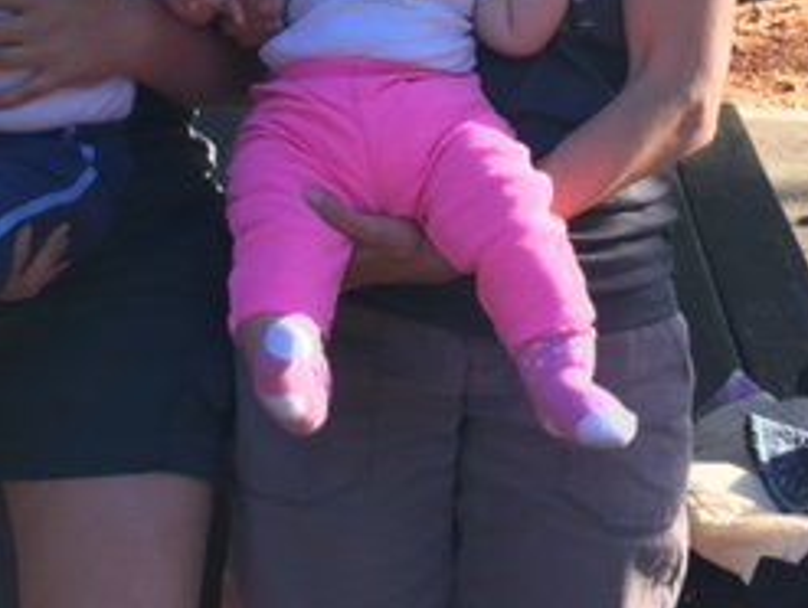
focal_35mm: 75
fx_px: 1753
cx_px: 206
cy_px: -121
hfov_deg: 25.7
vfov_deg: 18.6
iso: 50
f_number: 2.2
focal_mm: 4.15
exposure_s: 1/120
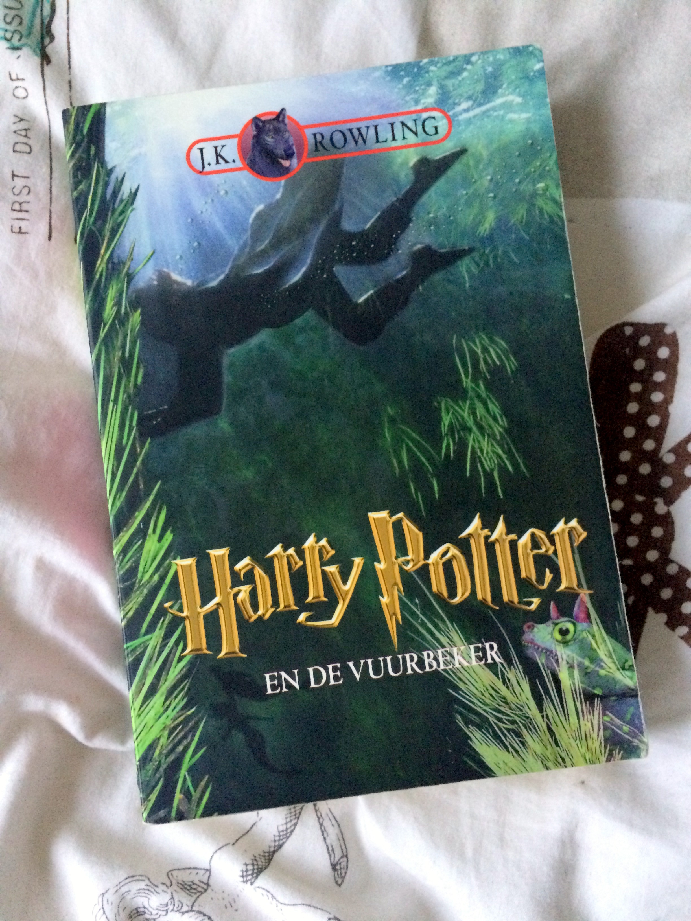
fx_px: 772
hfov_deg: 48.2
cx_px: 346
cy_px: 460
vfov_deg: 61.7
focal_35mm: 29
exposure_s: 1/17
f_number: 2.2
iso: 320
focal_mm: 4.15
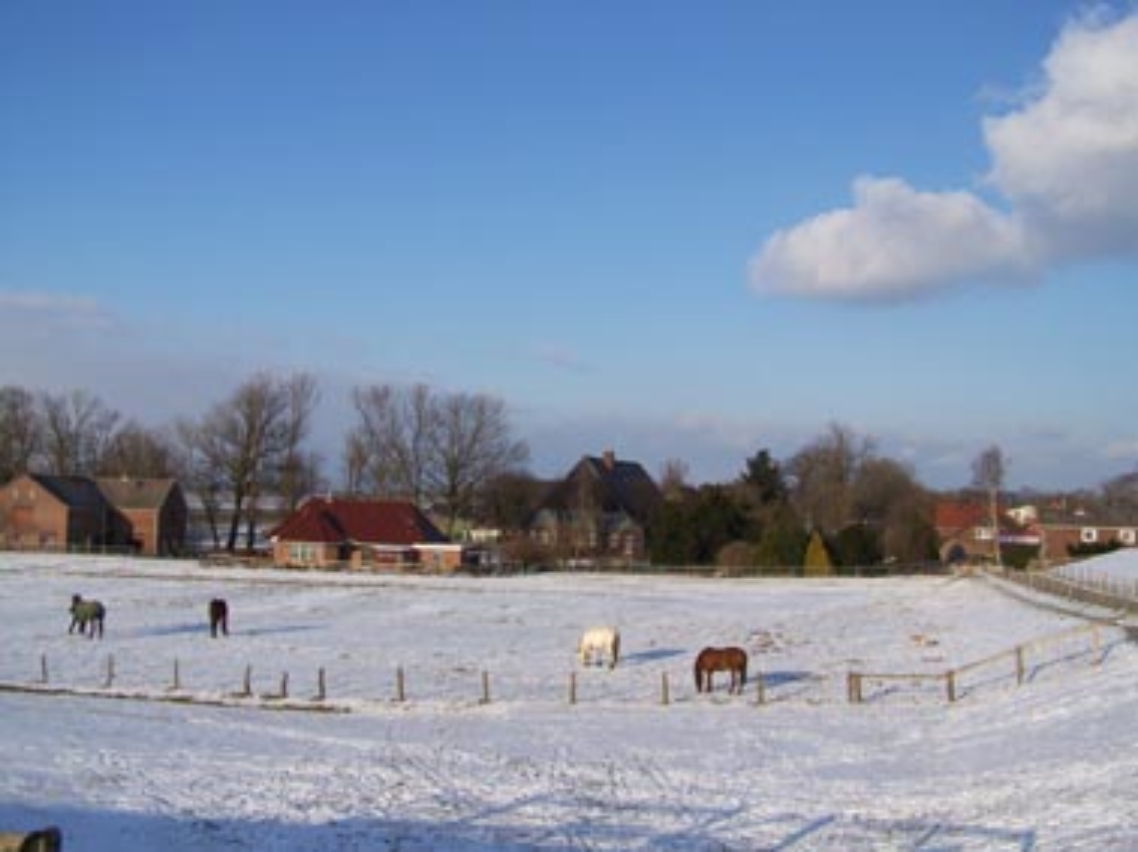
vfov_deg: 37.7
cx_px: 569
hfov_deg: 49.0
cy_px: 426
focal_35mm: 38
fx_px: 1248
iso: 64
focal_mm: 6.3
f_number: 4
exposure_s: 1/640
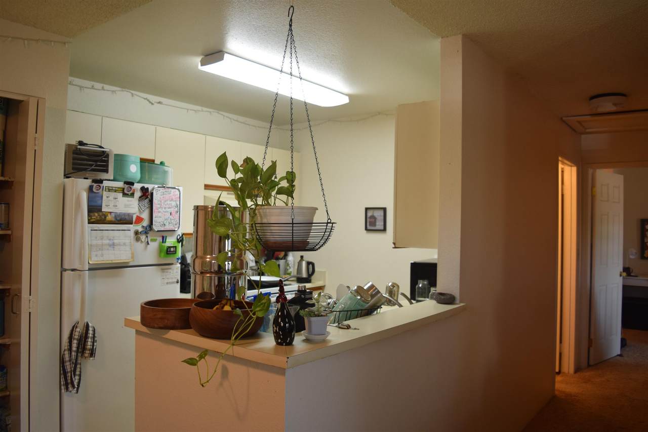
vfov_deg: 47.9
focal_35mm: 27
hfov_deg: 67.4
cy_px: 216
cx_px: 324
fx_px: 486
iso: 450
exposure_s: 1/60
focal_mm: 18
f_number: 4
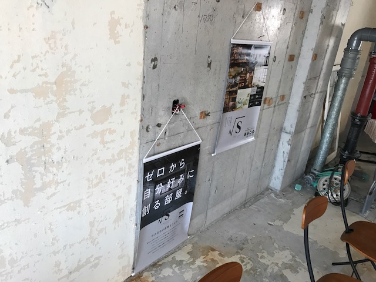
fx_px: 304
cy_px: 141
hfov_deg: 63.4
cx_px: 188
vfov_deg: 49.7
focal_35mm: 28
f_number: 1.8
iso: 32
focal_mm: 3.99
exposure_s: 1/30
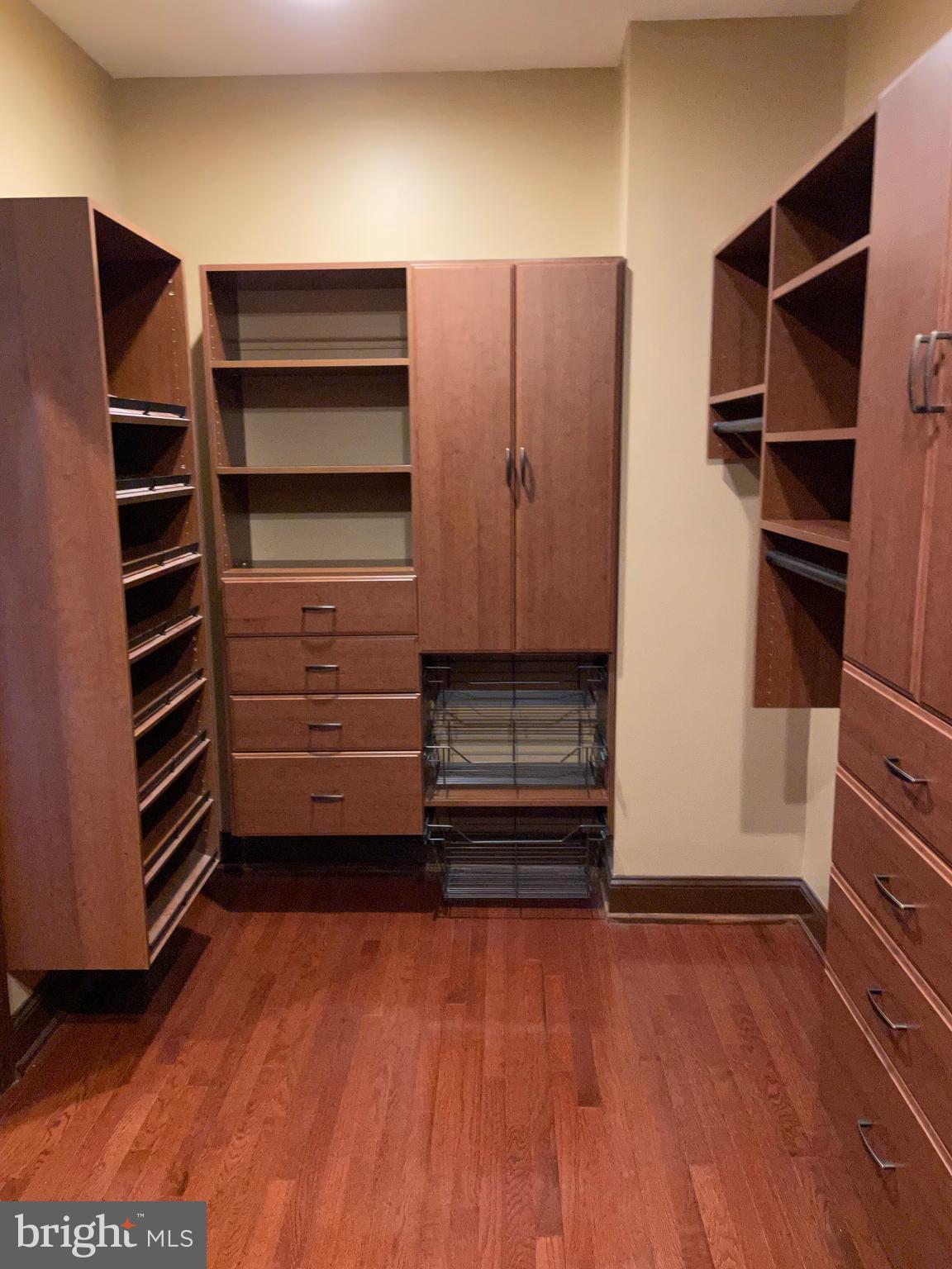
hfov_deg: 53.1
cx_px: 476
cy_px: 634
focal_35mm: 26
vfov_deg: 67.3
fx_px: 953
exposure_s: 1/30
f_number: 1.6
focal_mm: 4.2
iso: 640
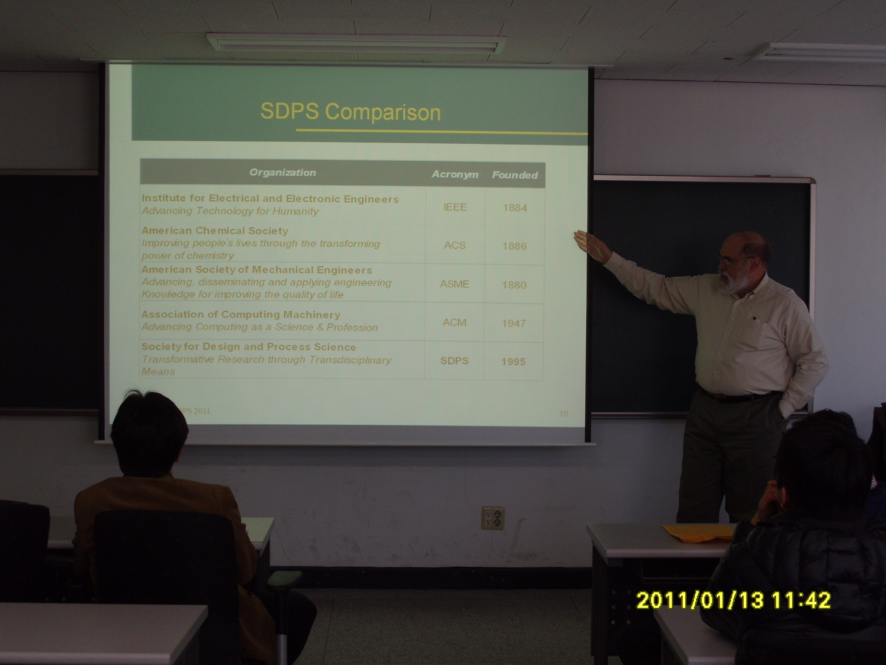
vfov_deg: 29.1
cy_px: 332
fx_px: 1280
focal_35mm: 50
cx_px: 443
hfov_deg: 38.2
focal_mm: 11.1
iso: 80
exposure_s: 1/90
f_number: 3.1
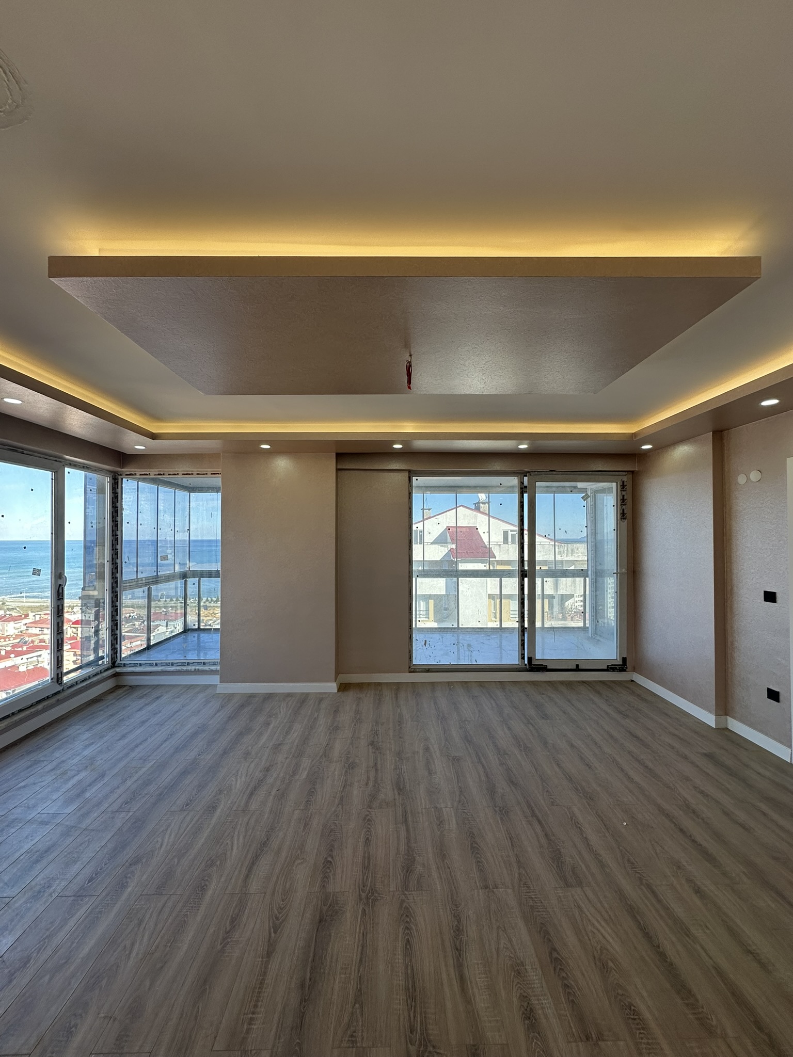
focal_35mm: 14
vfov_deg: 102.1
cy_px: 528
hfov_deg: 85.7
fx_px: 428
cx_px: 396
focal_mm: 2.22
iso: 40
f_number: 2.2
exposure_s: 1/202
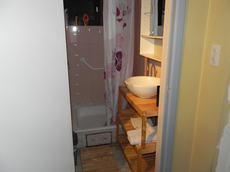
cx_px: 115
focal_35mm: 29
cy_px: 86
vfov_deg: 48.2
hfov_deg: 61.7
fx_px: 193
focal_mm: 5.2
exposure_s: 1/30
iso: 200
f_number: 2.8
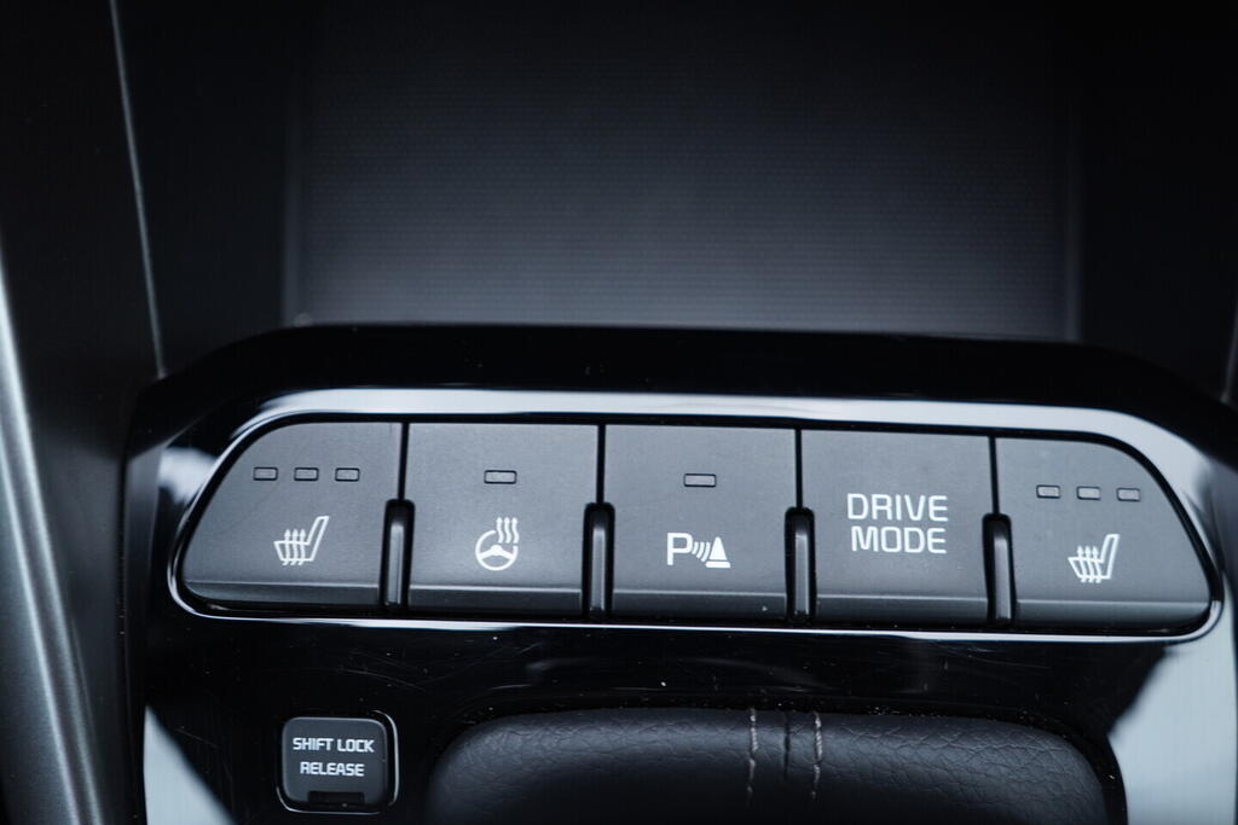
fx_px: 1238
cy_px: 412
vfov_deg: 36.9
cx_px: 619
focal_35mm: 36
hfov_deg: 53.1
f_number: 2.8
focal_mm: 24
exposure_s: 1/40
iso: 250
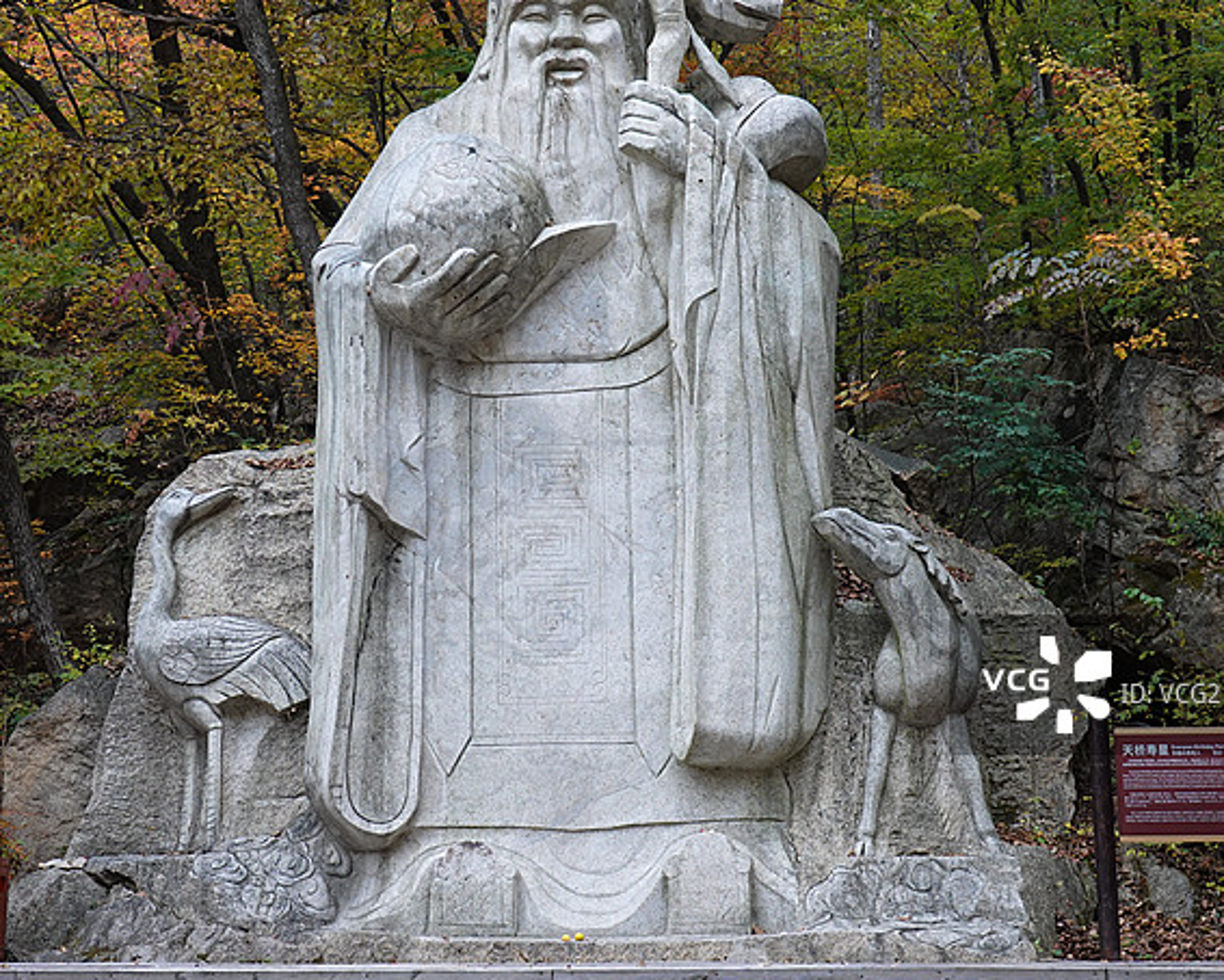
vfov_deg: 25.0
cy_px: 416
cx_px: 567
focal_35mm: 61
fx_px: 2210
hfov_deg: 30.9
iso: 500
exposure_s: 1/50
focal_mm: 17.19
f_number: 4
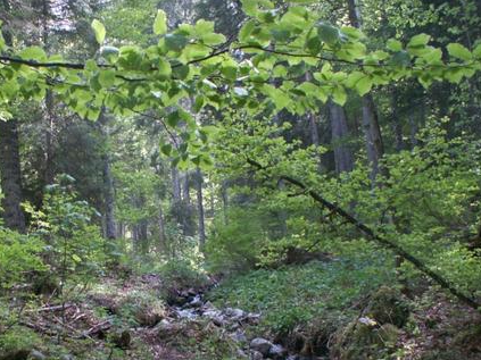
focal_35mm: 53
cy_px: 270
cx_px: 141
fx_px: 736
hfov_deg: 35.6
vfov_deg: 27.1
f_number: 2.8
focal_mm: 5.86
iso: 64
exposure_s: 1/40
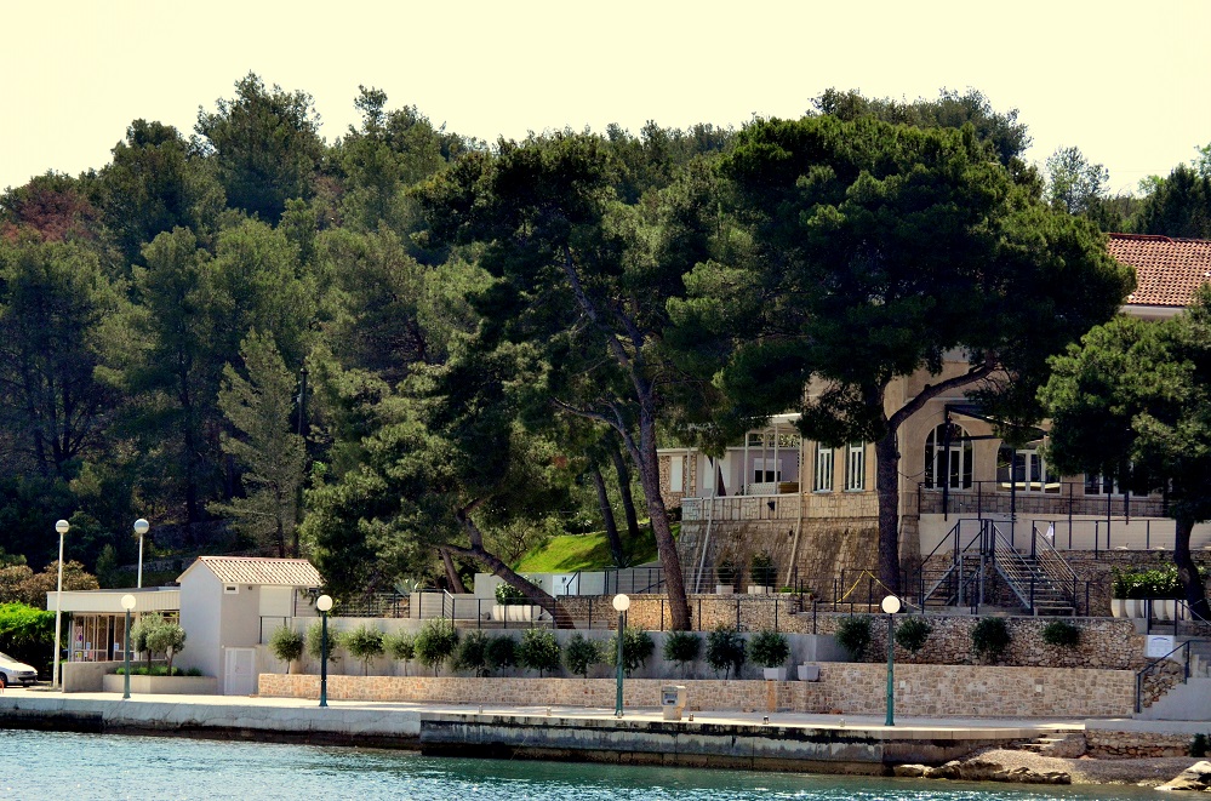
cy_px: 400
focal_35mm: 165
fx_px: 5537
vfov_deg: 8.3
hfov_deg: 12.5
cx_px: 606
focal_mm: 110
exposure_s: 1/8000
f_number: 4.5
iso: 1600
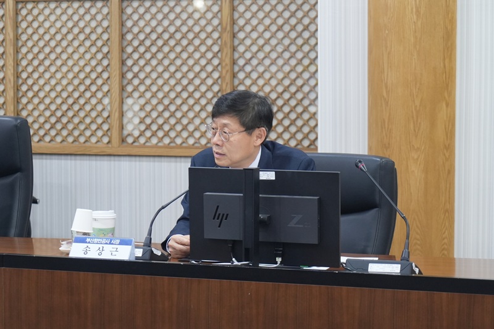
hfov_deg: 31.9
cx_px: 247
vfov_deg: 21.6
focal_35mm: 63
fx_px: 864
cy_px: 164
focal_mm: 63
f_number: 4
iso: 1600
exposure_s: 1/80
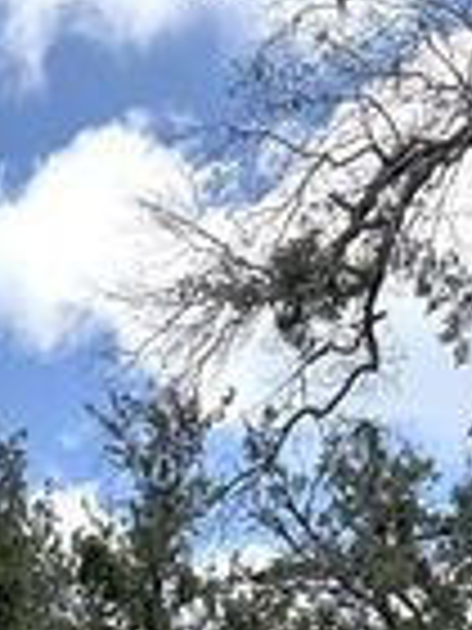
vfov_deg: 13.4
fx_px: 2254
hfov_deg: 11.3
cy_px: 1294
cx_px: -324
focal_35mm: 124
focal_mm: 5.96
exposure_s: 1/2283
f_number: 1.6
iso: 50
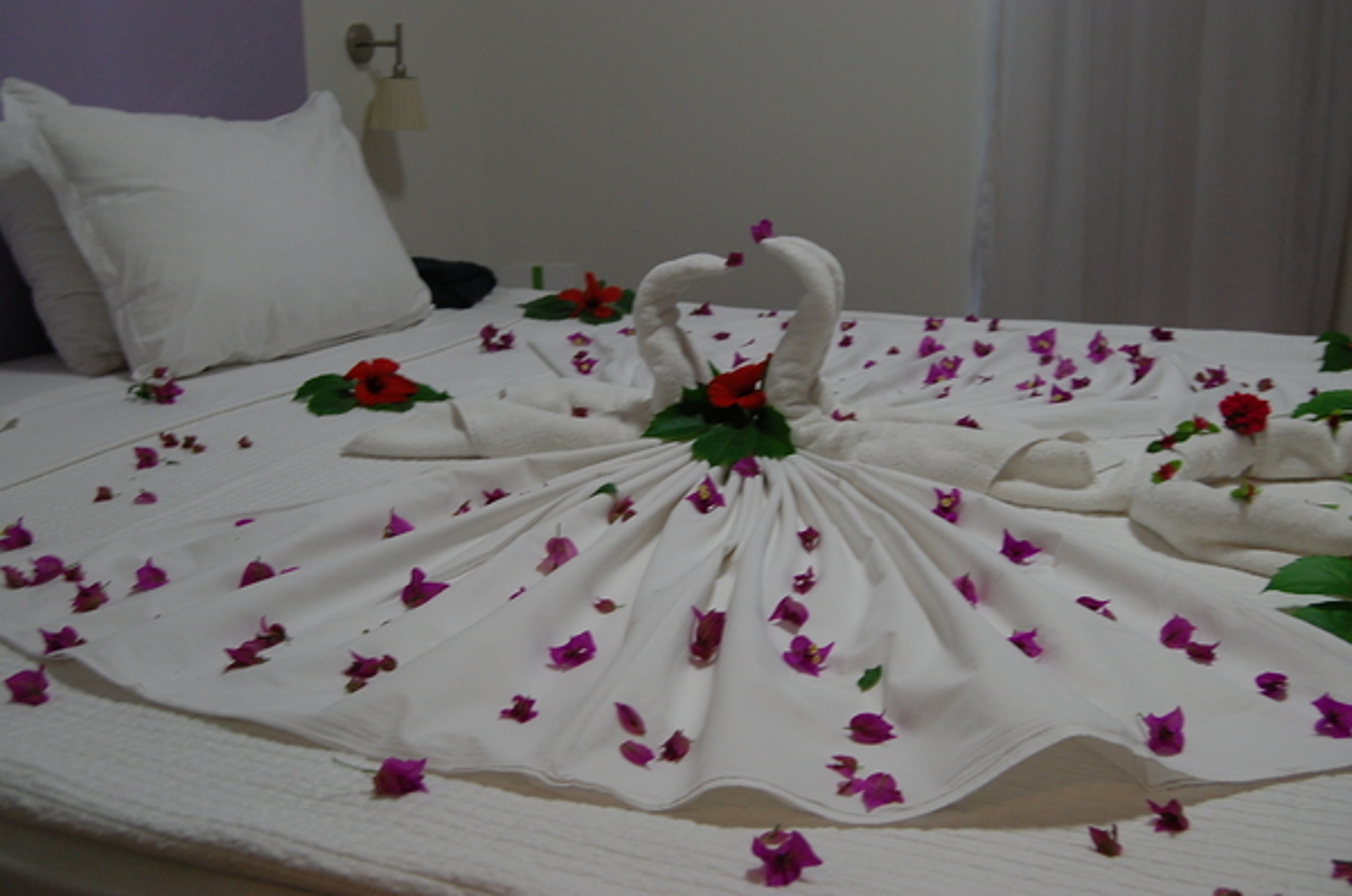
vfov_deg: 34.1
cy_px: 448
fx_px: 1462
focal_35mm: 39
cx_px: 676
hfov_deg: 49.6
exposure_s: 1/20
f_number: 6.3
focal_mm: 26
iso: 800
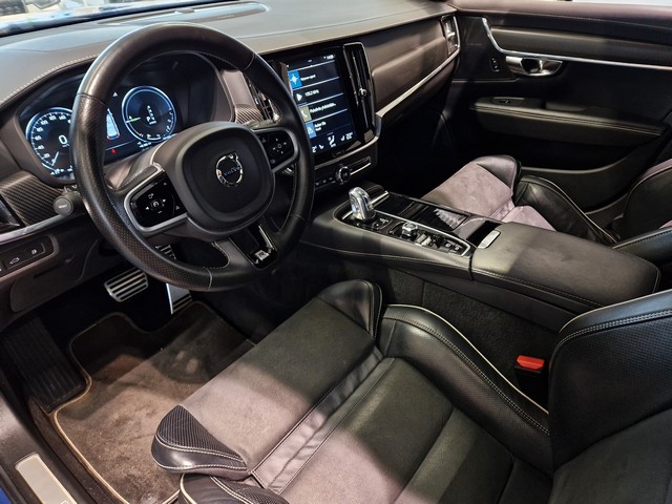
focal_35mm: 23
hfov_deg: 73.9
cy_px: 252
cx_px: 336
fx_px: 446
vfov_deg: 58.9
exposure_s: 1/100
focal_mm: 5.4
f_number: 1.8
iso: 320
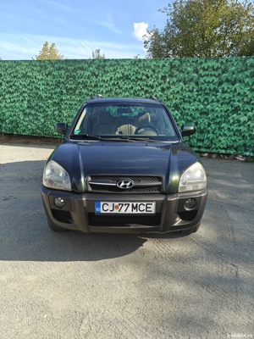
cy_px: 170
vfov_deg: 71.6
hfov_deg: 56.8
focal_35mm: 24
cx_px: 127
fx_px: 235
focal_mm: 5.59
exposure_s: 1/1086
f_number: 1.8
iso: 80
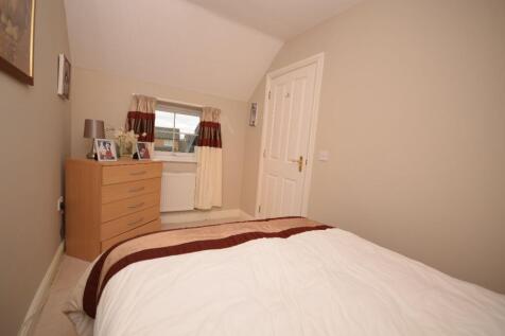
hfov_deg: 100.4
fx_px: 210
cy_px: 168
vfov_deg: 77.3
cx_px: 252
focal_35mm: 15
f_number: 4
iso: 100
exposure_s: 1/60
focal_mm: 10
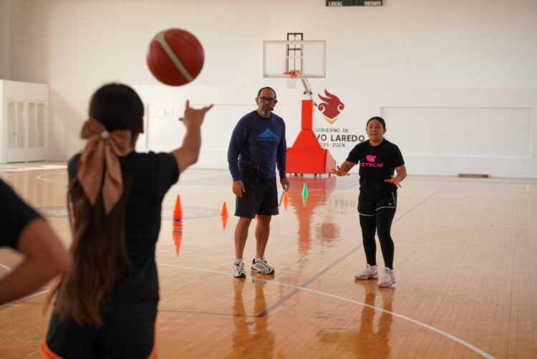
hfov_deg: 28.8
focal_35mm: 70
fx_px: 1045
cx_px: 268
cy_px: 180
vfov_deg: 19.5
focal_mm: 70
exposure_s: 1/500
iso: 1600
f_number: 4
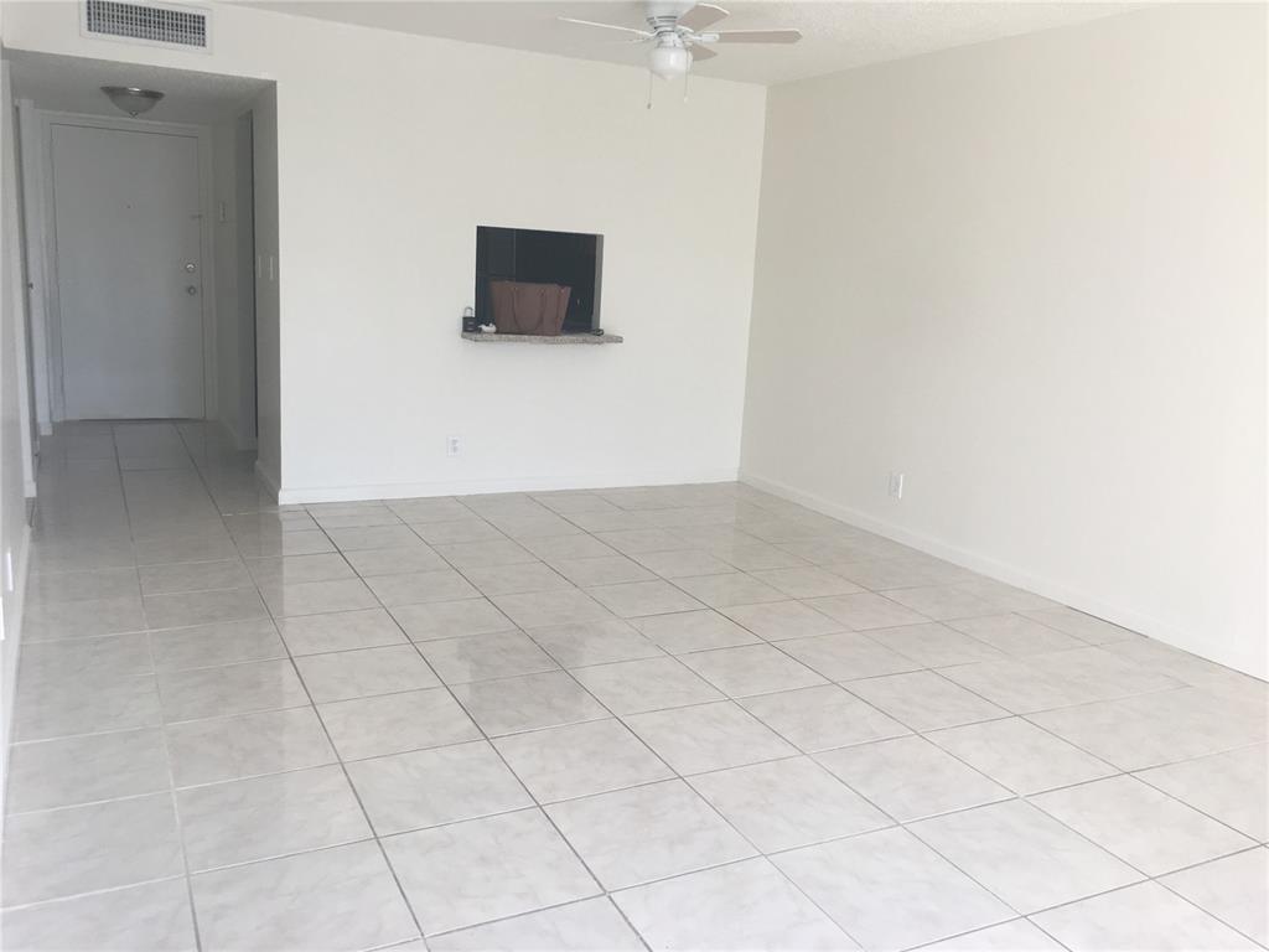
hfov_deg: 61.7
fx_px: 1063
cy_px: 476
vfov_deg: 48.2
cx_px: 634
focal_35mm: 29
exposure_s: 1/60
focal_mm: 4.15
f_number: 2.2
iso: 32
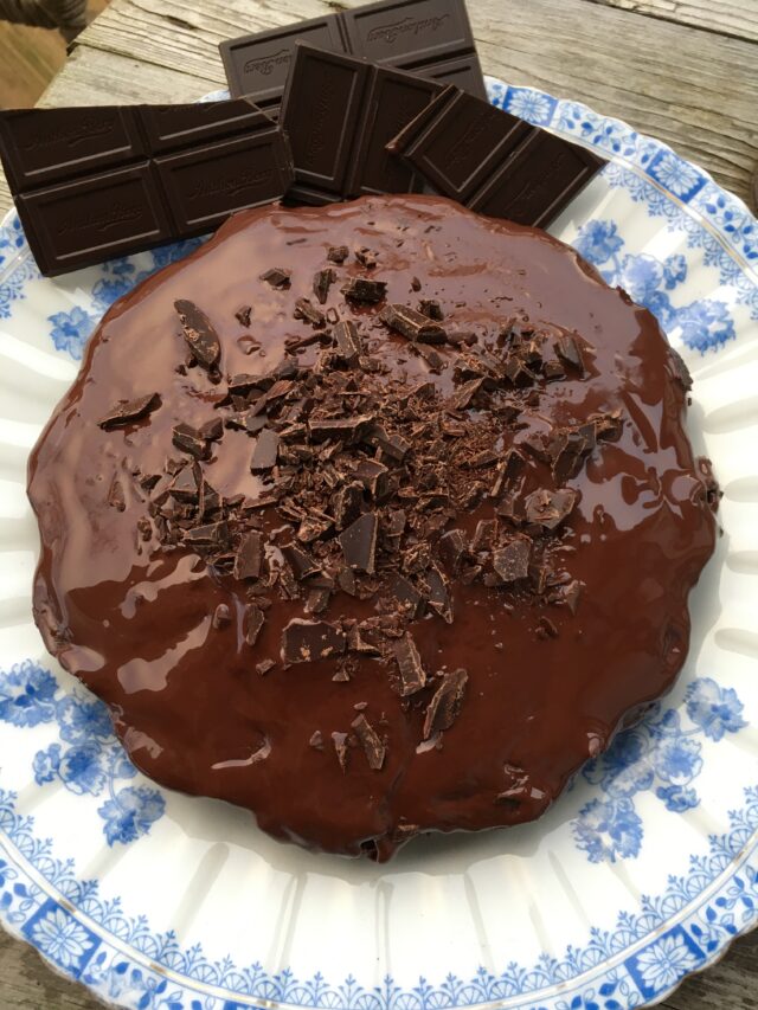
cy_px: 505
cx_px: 379
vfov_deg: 61.7
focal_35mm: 29
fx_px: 846
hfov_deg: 48.2
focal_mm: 4.15
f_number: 2.2
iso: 50
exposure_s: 1/33
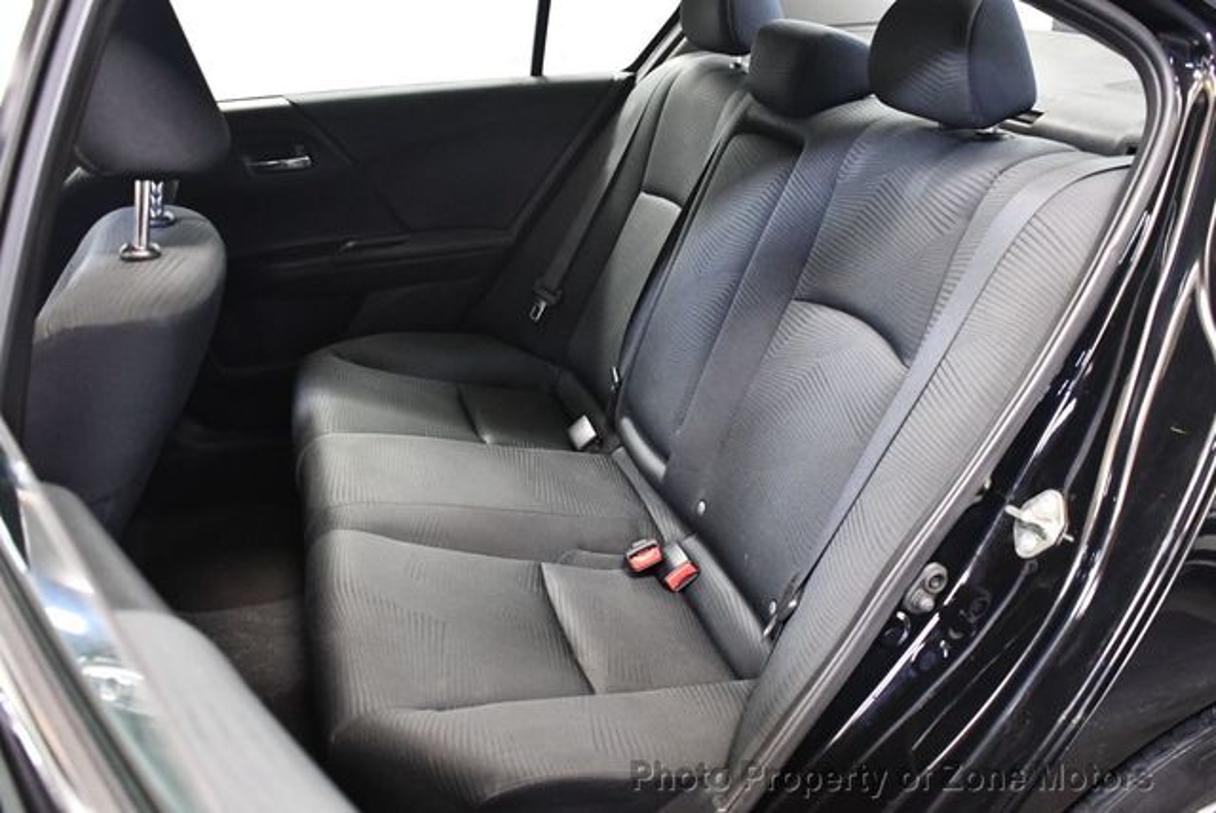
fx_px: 1217
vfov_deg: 36.9
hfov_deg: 53.1
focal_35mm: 36
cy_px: 406
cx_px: 608
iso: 4000
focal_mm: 18
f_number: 3.5
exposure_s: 1/60
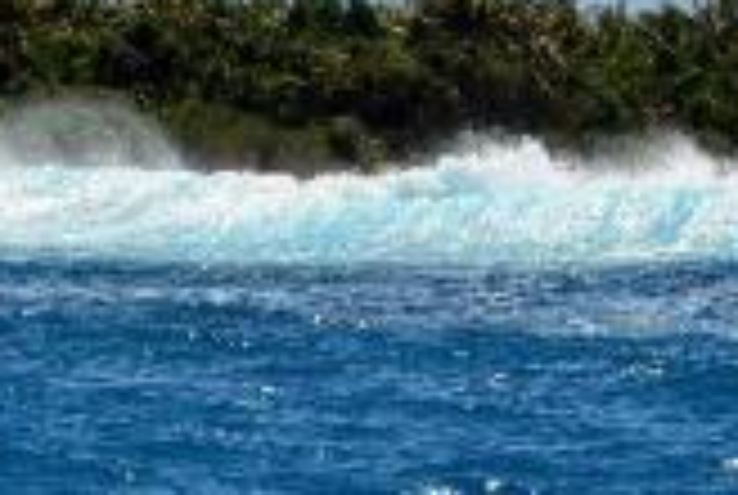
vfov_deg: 4.0
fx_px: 7003
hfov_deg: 6.0
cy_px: 220
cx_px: -333
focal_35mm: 341
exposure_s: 1/500
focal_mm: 70
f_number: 11
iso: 200
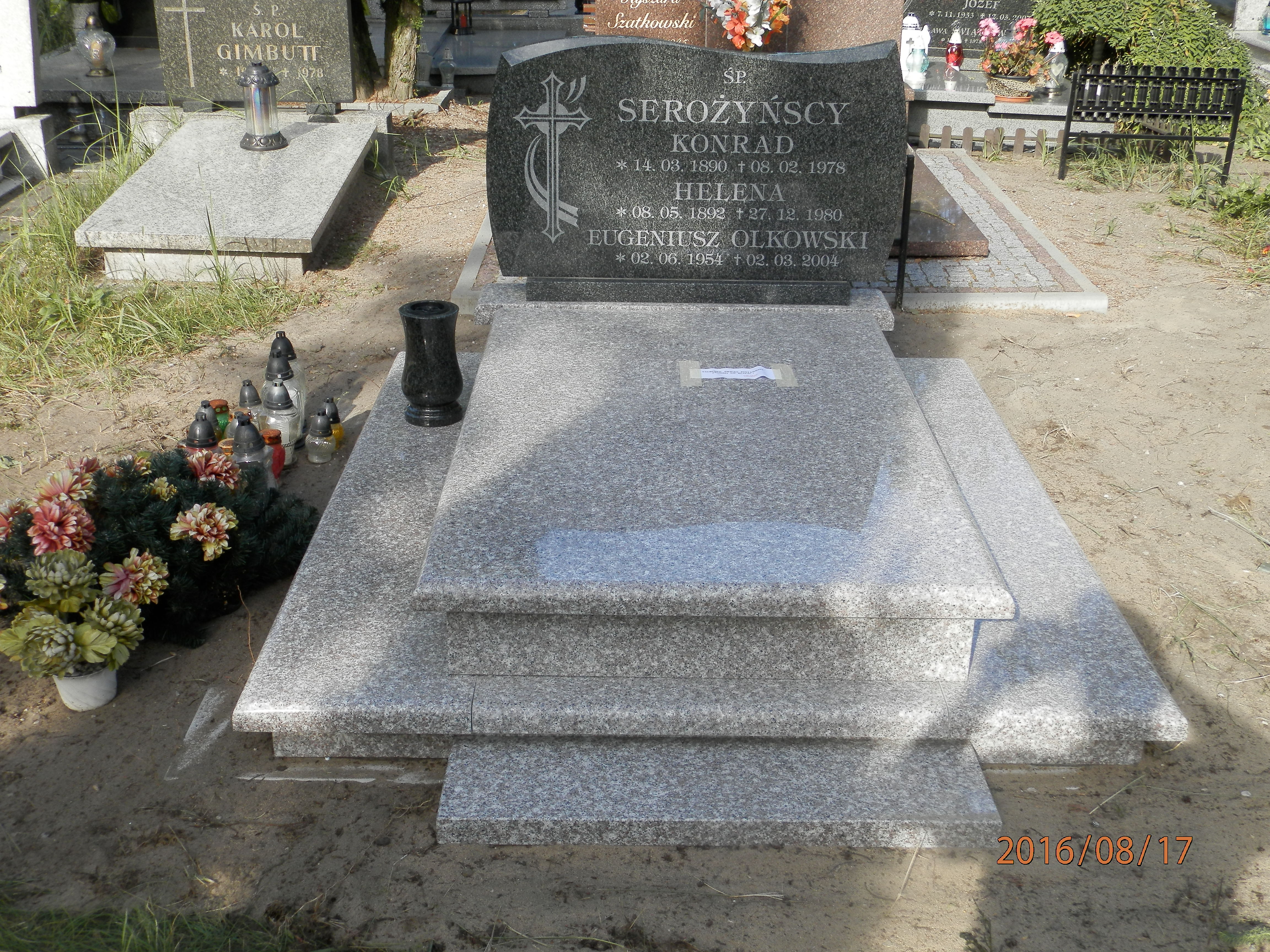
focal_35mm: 40
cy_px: 476
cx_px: 635
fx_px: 1468
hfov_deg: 46.8
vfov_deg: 36.0
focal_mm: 7.2
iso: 80
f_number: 3.5
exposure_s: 1/250
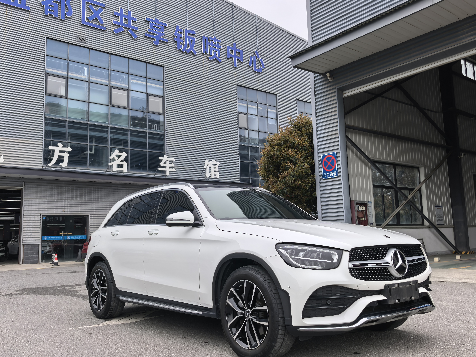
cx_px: 238
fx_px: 440
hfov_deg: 56.8
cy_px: 178
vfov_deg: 44.2
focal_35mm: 32
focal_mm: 6.98
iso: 50
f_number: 2
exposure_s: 1/301
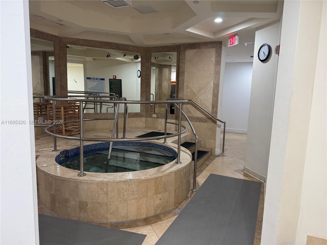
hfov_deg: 71.6
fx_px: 227
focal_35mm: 24
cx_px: 164
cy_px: 122
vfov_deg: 56.8
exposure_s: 1/60
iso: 160
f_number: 1.78
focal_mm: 6.76
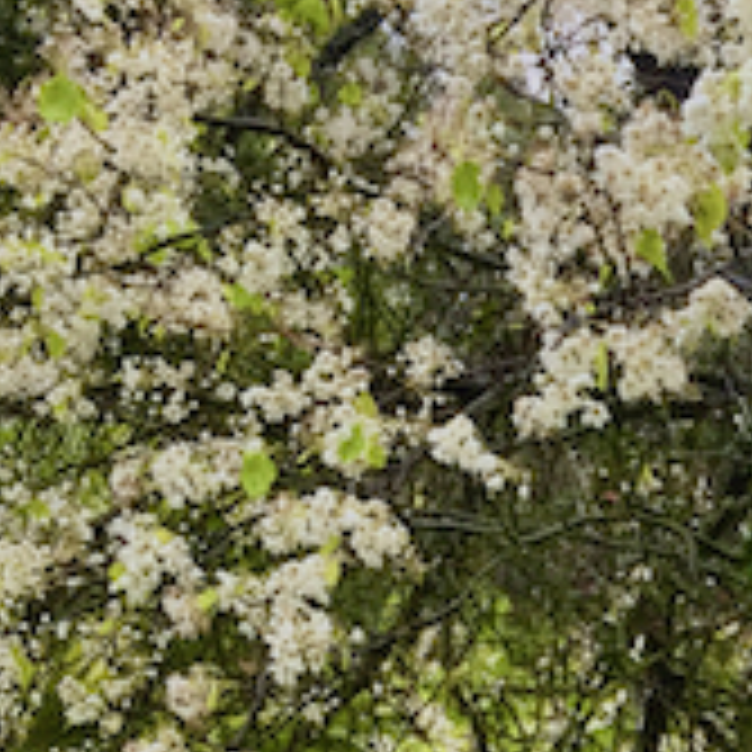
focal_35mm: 123
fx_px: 3023
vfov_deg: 12.9
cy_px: 1337
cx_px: 1211
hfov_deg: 13.2
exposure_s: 1/40
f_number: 2.2
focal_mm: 4.15
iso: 32
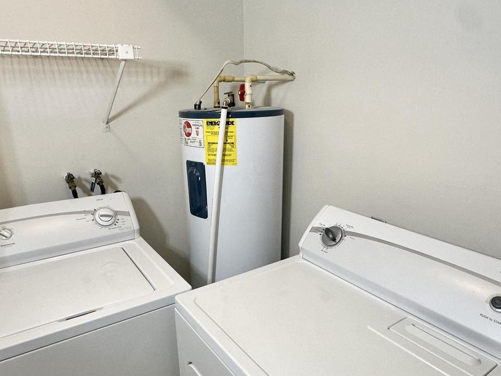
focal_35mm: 25
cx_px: 232
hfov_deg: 69.3
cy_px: 228
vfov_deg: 54.5
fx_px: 362
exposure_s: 1/120
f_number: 2.2
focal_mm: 2.22
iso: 125
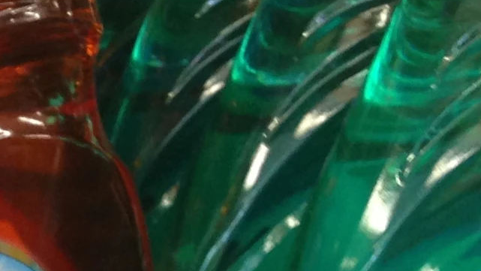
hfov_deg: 10.7
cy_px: 453
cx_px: -510
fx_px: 2335
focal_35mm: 183
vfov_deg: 6.5
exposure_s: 1/20
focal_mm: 4.13
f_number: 2.4
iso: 100
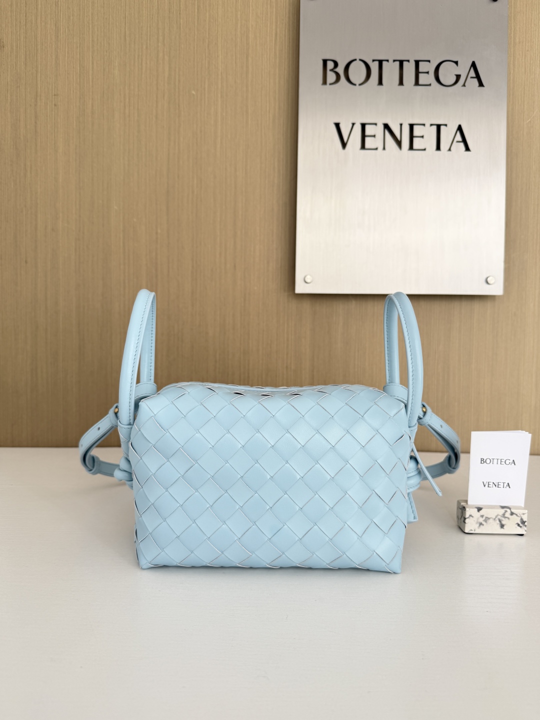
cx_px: 270
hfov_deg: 56.8
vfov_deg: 71.6
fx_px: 499
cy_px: 360
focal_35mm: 24
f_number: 1.78
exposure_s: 1/121
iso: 80
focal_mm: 6.76
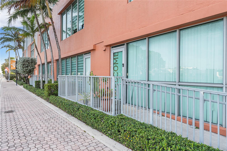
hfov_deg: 73.8
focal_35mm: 24
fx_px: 151
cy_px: 76
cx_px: 114
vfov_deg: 53.1
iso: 200
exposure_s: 1/60
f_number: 9
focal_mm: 16
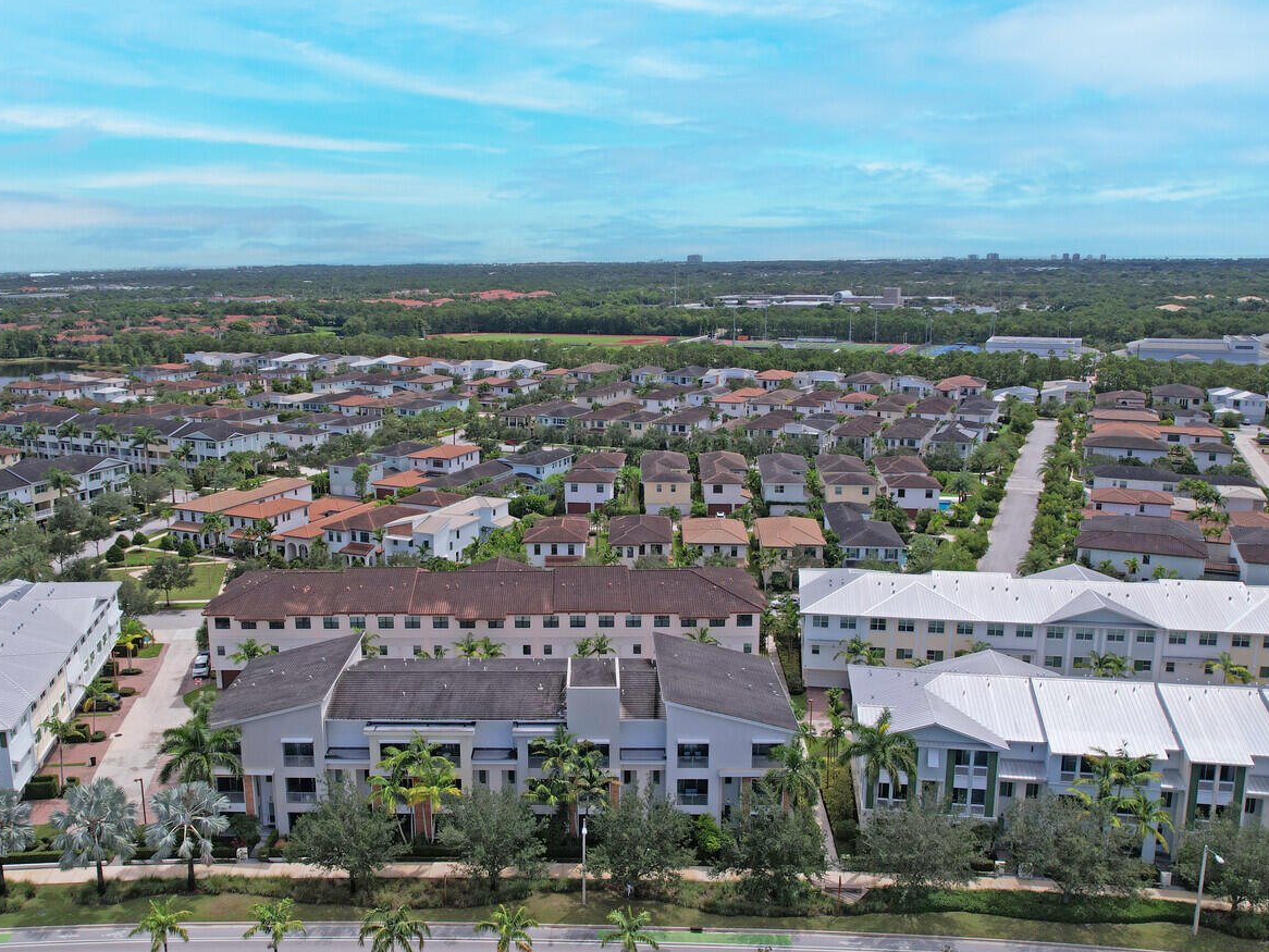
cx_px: 559
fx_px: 1063
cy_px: 478
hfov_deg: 61.5
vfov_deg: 48.2
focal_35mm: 29
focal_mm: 8.38
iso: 110
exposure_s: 1/3200
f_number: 2.8
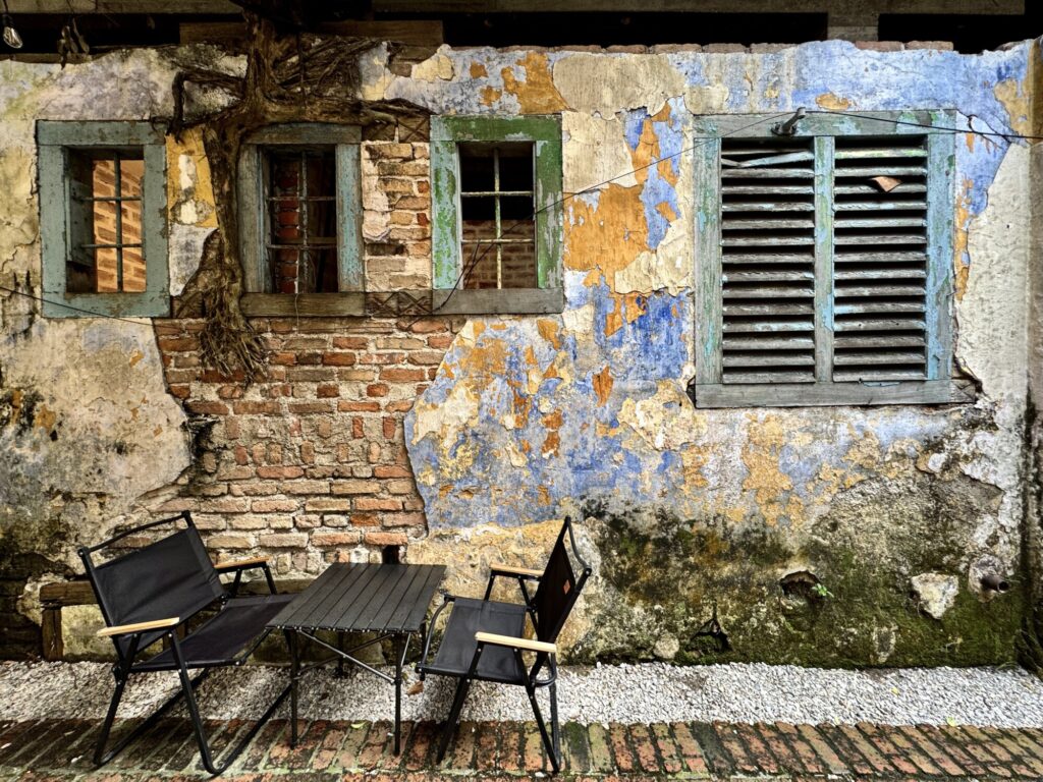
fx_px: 422
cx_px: 522
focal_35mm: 14
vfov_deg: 85.7
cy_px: 391
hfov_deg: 102.1
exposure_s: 1/99
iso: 64
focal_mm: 2.22
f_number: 2.2
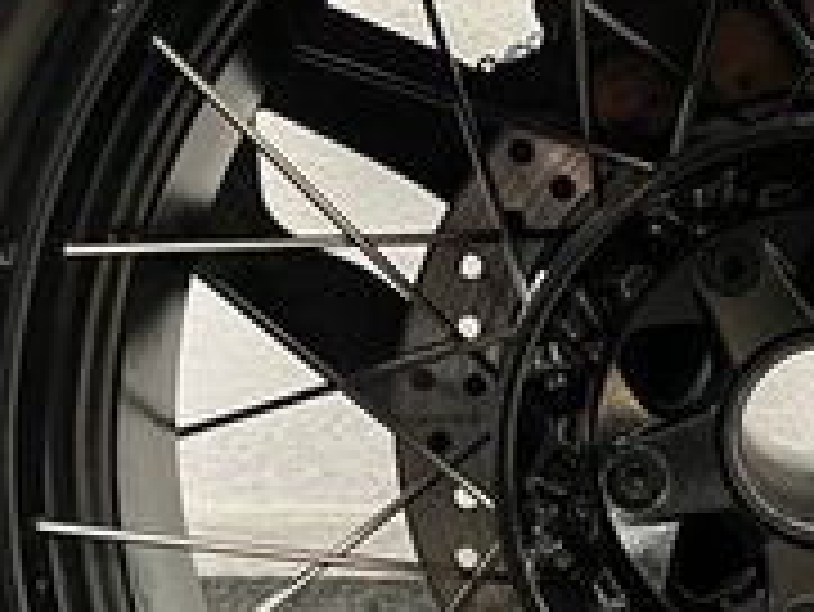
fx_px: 2165
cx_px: 720
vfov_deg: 16.0
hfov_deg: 20.9
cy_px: 405
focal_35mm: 92
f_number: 1.6
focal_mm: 5.1
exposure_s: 1/33
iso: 640
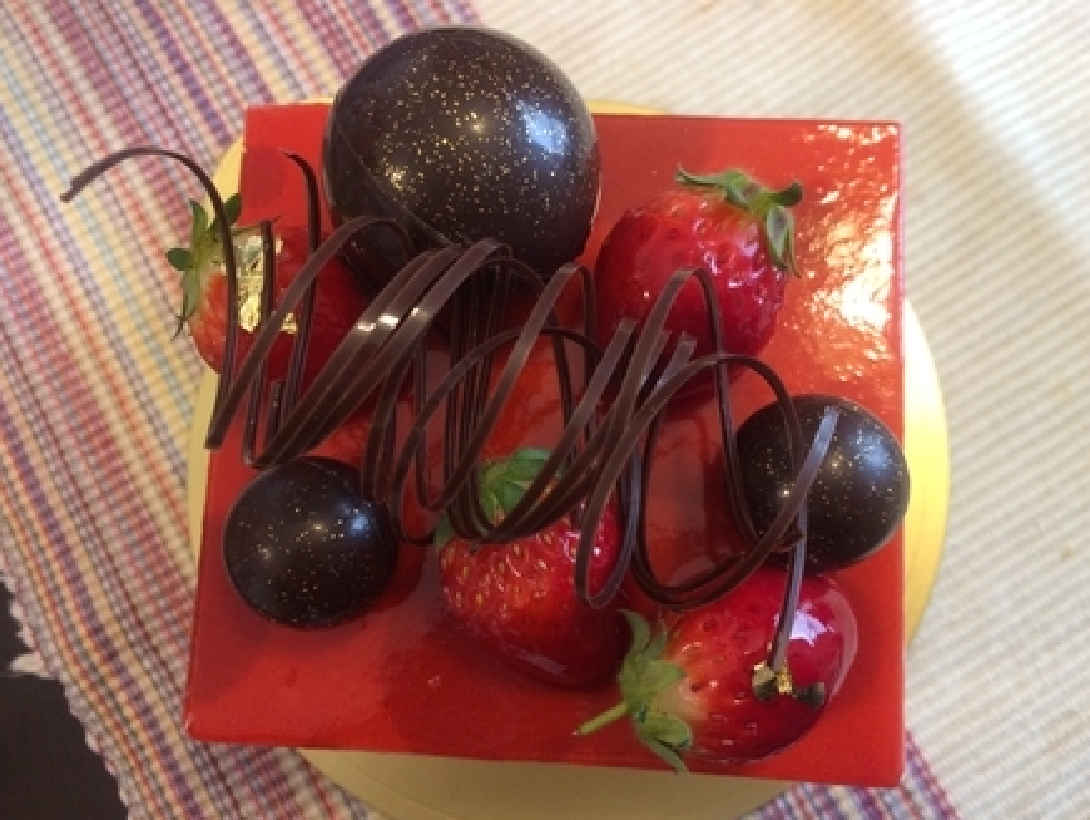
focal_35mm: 30
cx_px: 551
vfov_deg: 46.9
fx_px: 945
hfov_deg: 59.9
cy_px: 419
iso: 250
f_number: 2.2
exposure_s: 1/33
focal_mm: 4.15
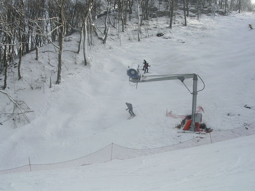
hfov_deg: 49.0
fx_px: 280
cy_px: 96
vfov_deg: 37.7
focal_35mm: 38
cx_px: 128
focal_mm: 5.8
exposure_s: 1/297
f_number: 5.6
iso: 50
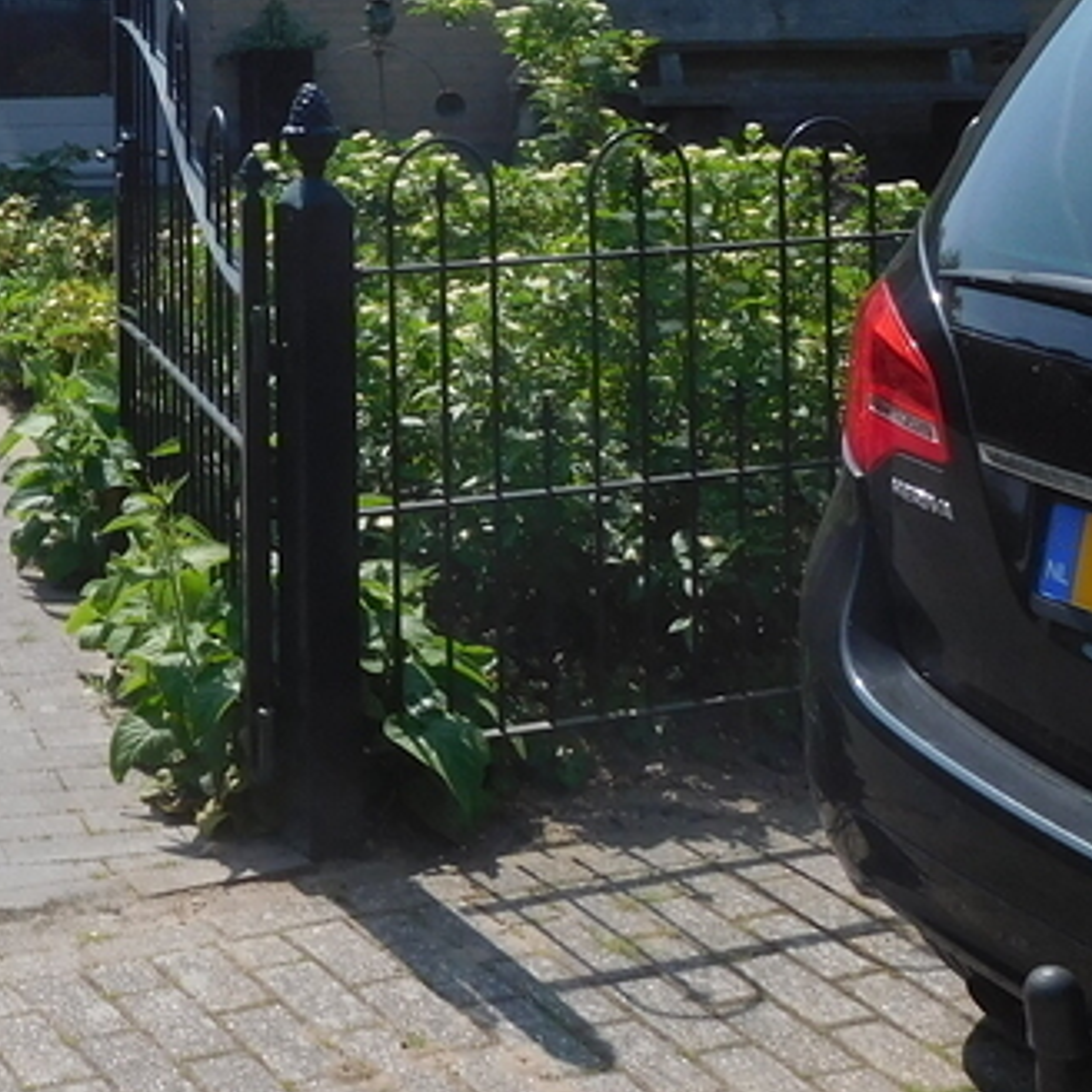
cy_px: -110
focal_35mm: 69
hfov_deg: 23.8
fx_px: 2463
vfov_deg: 23.5
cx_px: -33
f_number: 3.4
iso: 125
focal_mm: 4.5
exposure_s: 1/1250
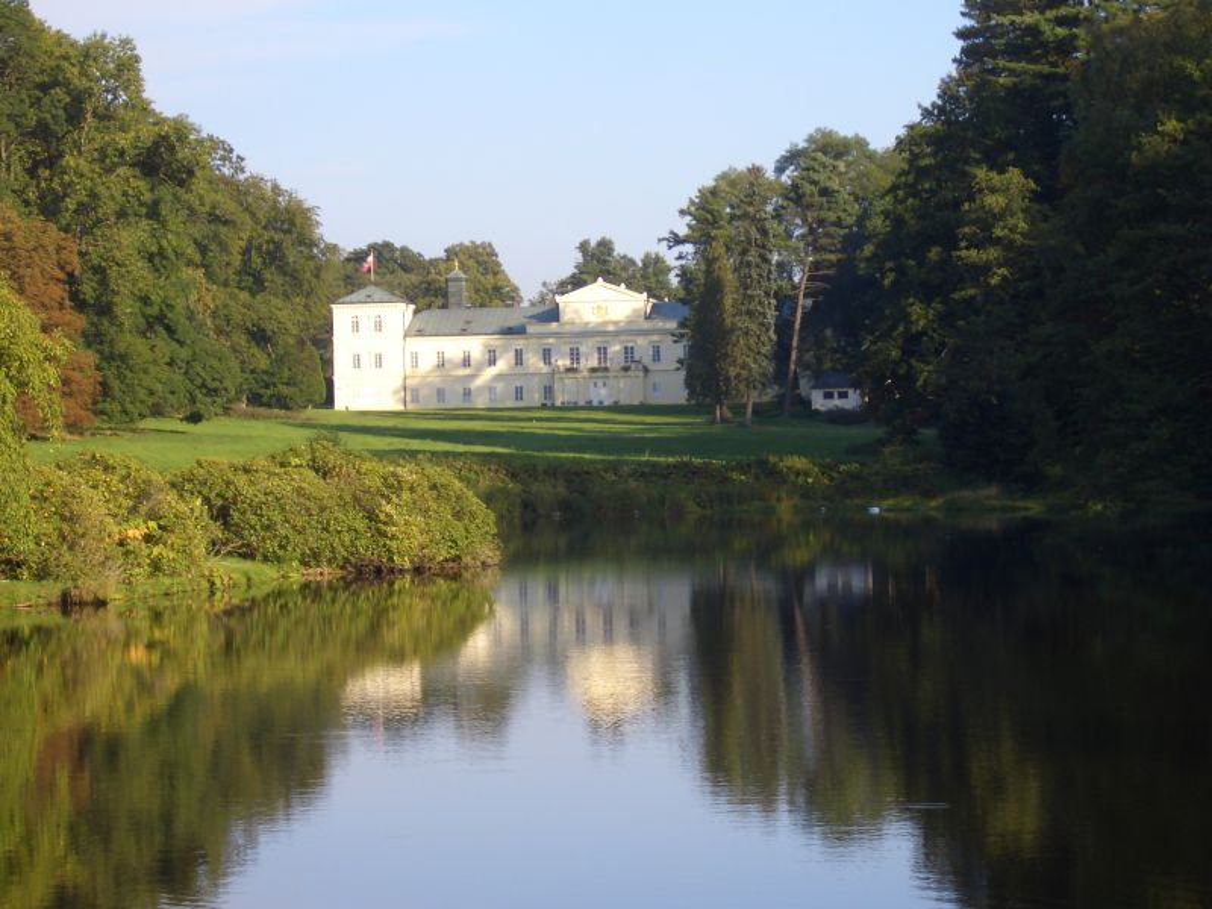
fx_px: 3676
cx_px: 606
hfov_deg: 18.7
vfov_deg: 14.1
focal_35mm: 105
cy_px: 454
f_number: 4.8
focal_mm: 17.4
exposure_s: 1/160
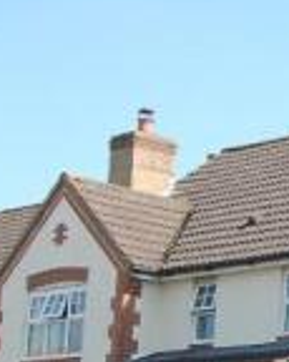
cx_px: 657
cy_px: 270
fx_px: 1359
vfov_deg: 15.1
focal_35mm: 127
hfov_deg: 10.6
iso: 100
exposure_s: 1/200
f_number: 7.1
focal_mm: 20
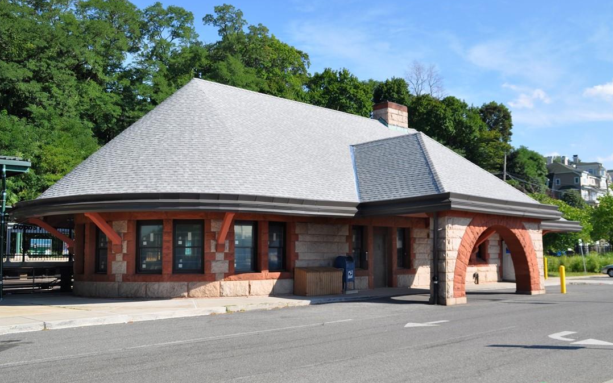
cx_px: 306
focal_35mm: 39
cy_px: 190
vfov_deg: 33.2
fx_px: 643
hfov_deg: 50.9
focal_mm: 25
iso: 200
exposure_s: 1/320
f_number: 9
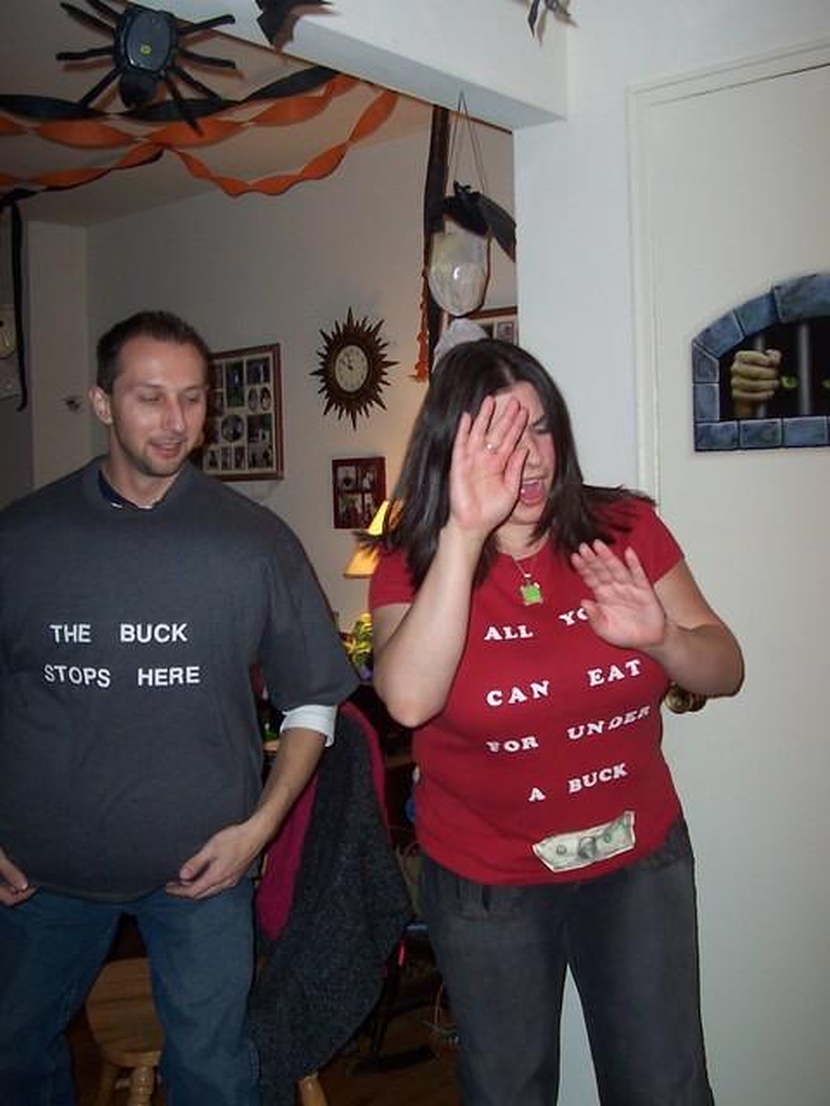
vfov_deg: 50.1
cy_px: 553
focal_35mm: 37
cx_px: 415
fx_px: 1183
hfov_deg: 38.7
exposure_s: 1/60
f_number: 2.8
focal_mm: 5.6
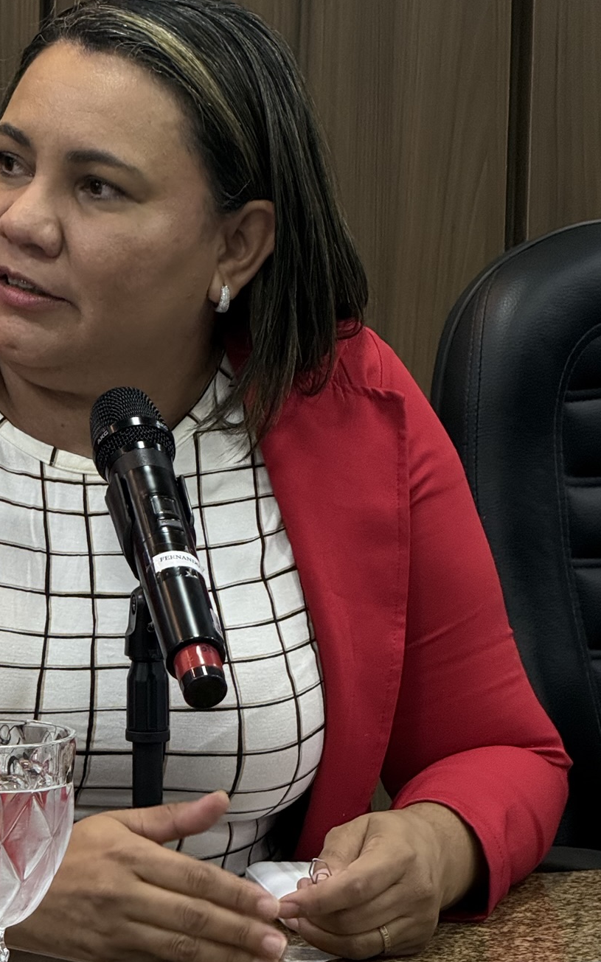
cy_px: 456
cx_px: 53
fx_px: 5113
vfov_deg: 10.8
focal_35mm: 195
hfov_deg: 6.7
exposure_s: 1/60
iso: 320
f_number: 2.8
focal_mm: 15.66
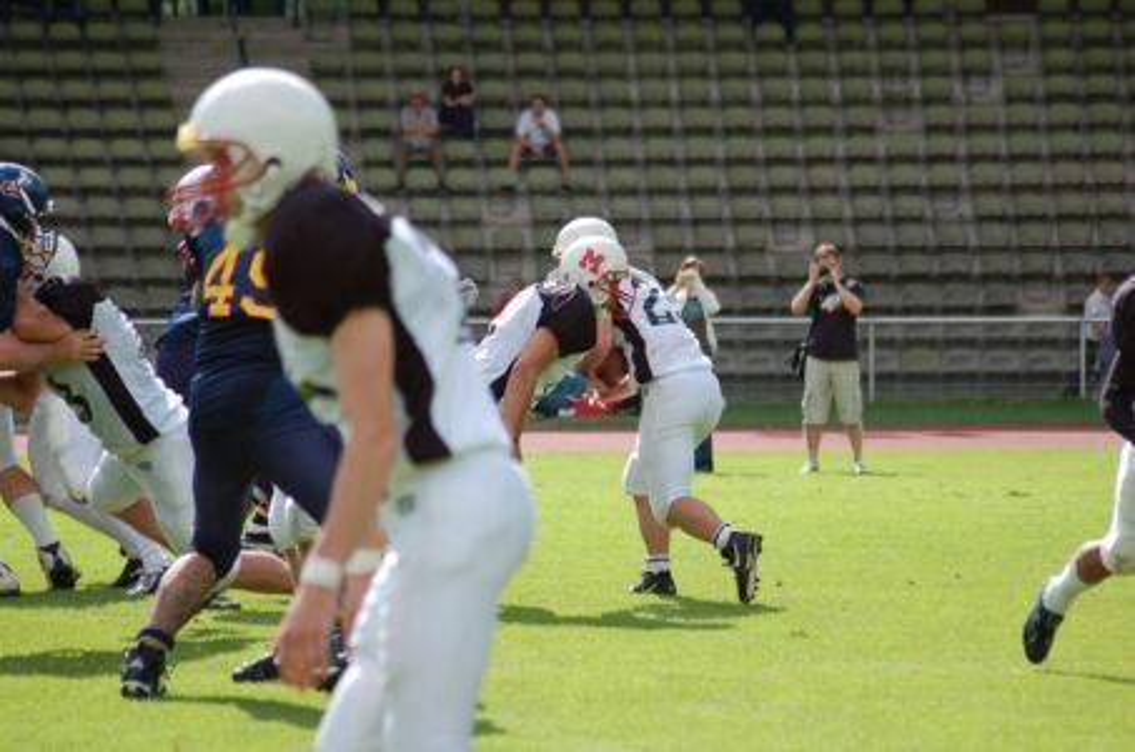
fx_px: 7079
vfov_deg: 6.1
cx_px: 568
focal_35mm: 225
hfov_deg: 9.2
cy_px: 376
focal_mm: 150
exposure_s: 1/1000
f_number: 4.5
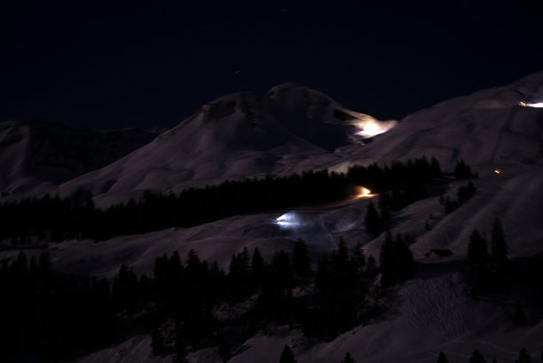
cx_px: 272
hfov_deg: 25.0
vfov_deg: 16.9
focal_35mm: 81
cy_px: 182
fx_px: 1223
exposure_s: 2
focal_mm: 81
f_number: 2.8
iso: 100
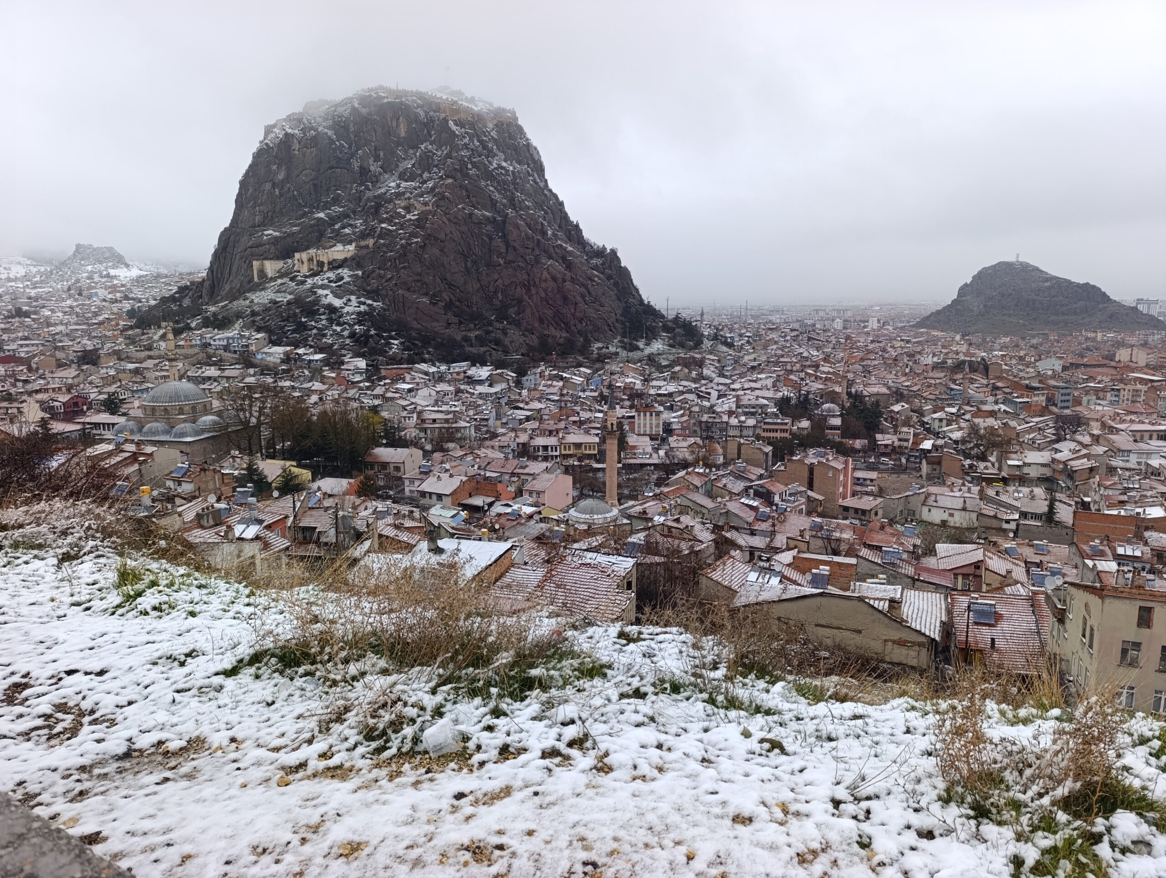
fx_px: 776
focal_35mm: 23
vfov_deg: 59.0
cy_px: 439
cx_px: 583
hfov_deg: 73.8
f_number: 1.6
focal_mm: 6.14
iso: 50
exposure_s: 1/317
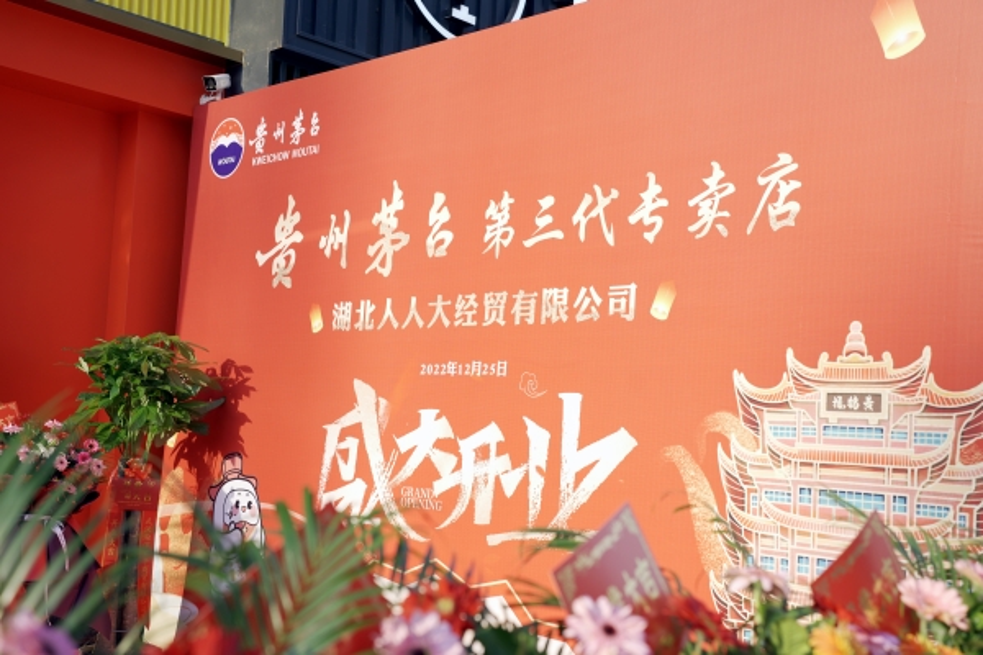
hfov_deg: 43.6
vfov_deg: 29.9
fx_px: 1229
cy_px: 328
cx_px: 492
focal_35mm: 45
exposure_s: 1/200
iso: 125
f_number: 4.5
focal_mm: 45
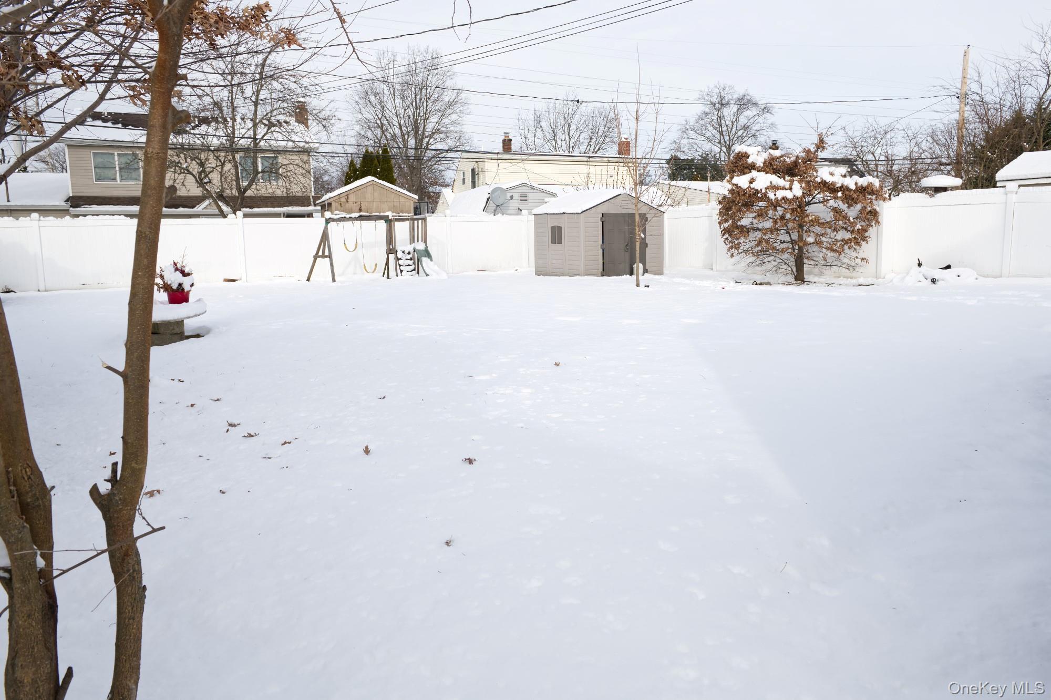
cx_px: 526
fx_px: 700
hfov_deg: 73.8
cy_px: 350
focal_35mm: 24
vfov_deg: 53.1
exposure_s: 1/1000
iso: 500
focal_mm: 24
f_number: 22
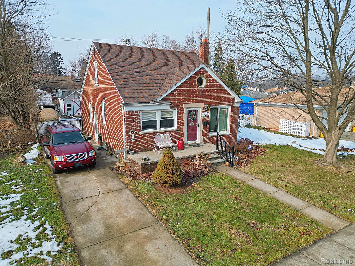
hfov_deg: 71.6
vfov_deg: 56.8
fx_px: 246
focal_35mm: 24
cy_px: 133
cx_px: 178
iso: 150
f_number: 1.7
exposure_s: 1/2500
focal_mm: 6.7
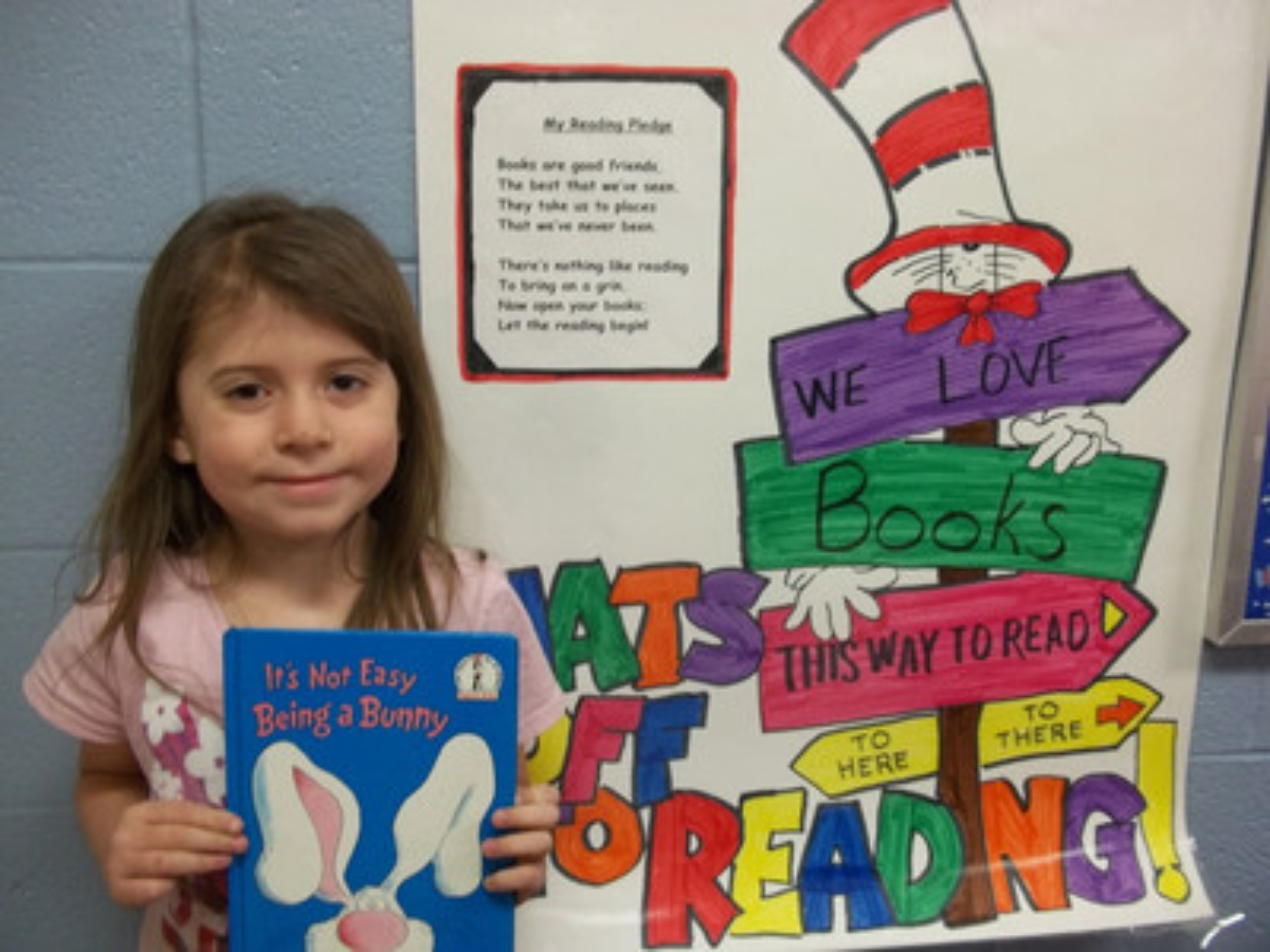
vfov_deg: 39.7
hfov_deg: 51.4
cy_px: 476
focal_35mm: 36
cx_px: 635
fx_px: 1321
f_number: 3.1
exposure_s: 1/20
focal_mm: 6.5
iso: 160
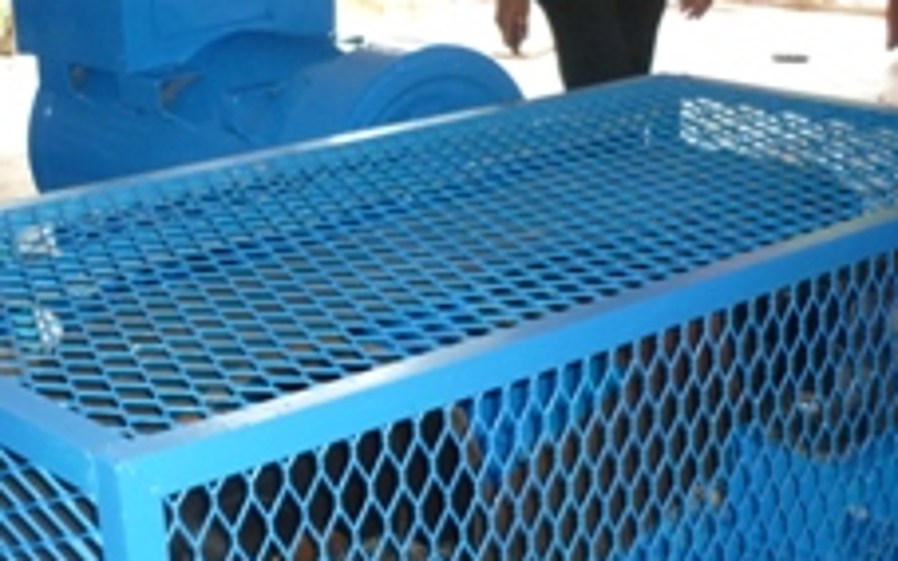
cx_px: 253
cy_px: 280
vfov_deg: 18.9
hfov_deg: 29.4
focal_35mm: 69
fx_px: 1689
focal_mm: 5.5
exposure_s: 1/30
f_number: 2.8
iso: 320
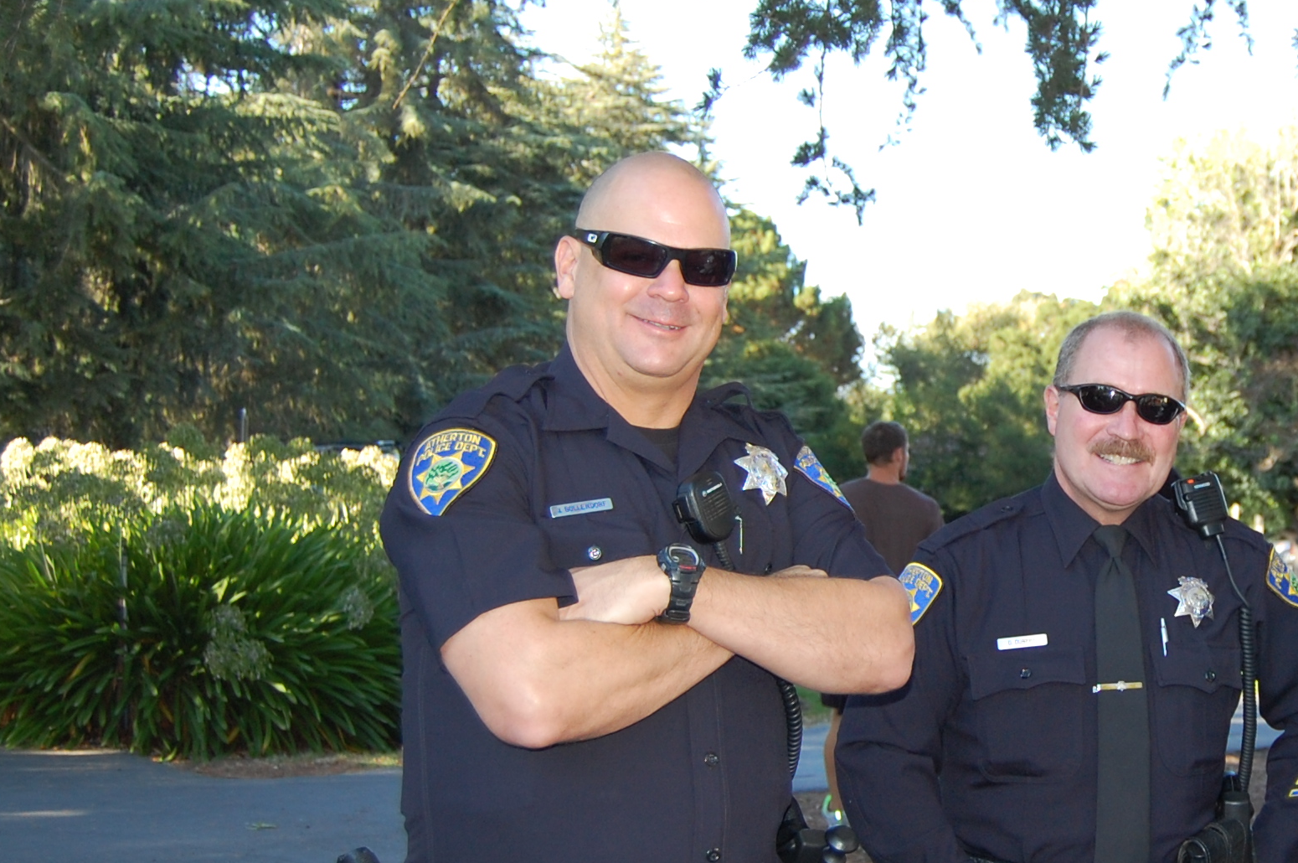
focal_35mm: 67
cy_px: 458
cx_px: 1110
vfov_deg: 20.3
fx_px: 2412
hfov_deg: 29.2
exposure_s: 1/320
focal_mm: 23
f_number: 3.8
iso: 400
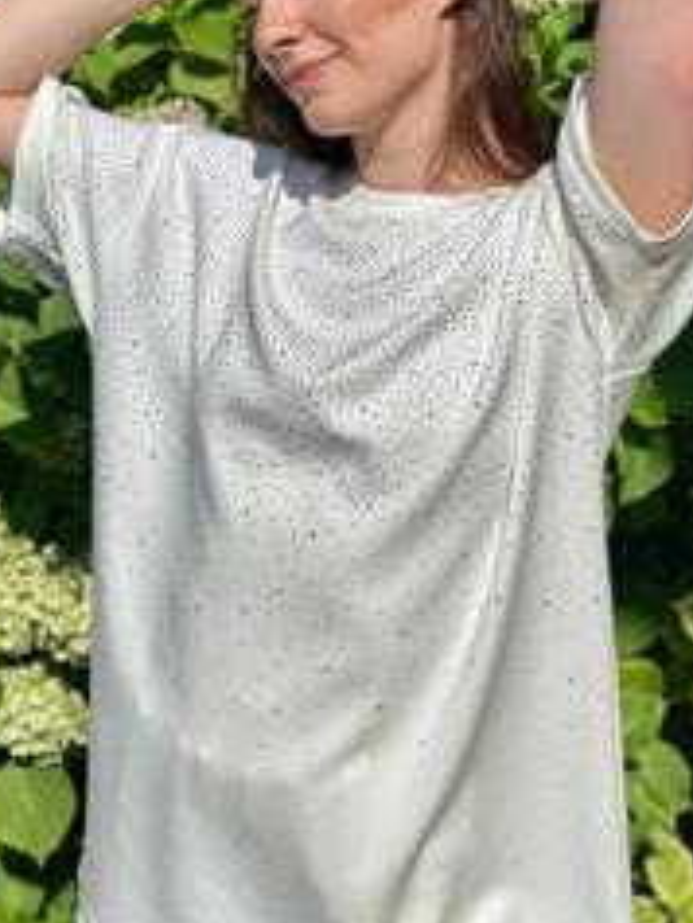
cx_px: 467
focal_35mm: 81
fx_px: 2160
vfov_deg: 24.1
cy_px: 428
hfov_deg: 18.2
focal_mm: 6.86
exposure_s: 1/15873
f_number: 1.78
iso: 100
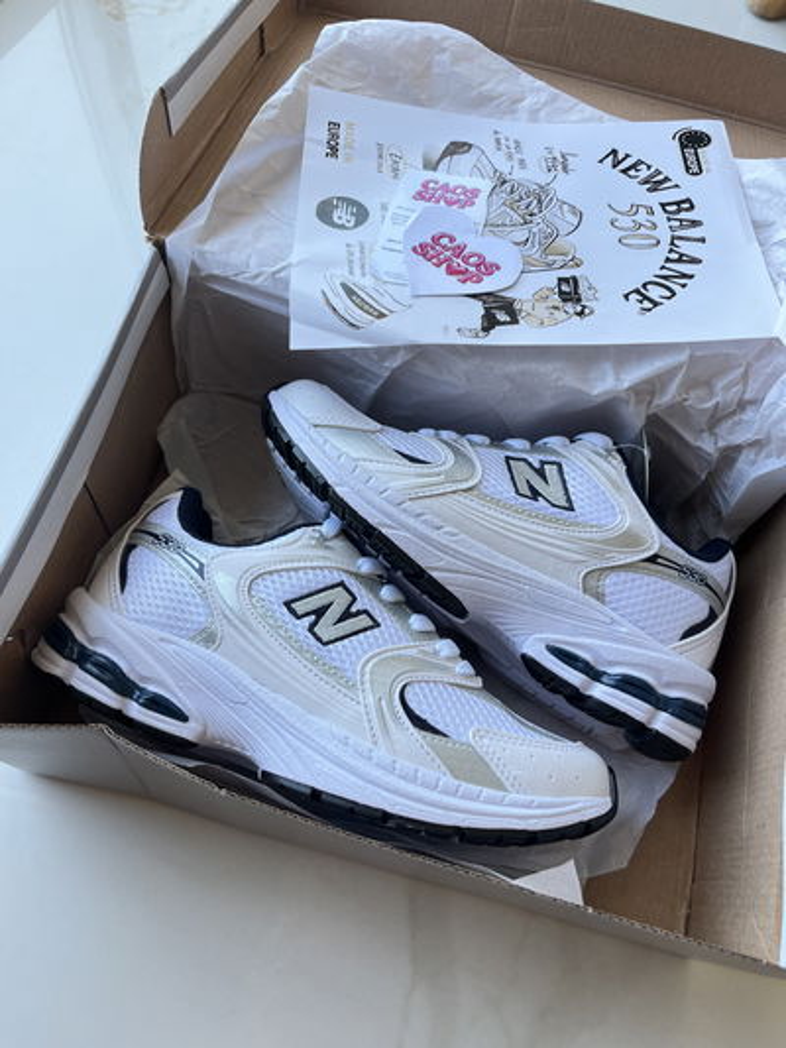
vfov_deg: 67.3
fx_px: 787
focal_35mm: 26
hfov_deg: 53.1
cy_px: 524
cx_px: 393
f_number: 1.6
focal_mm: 5.1
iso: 50
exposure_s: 1/294
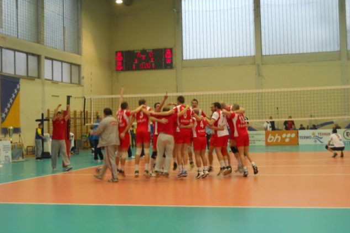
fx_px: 573
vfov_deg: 23.0
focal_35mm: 59
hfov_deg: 33.9
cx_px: 177
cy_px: 120
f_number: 3.6
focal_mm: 9.24
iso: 200
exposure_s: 1/30
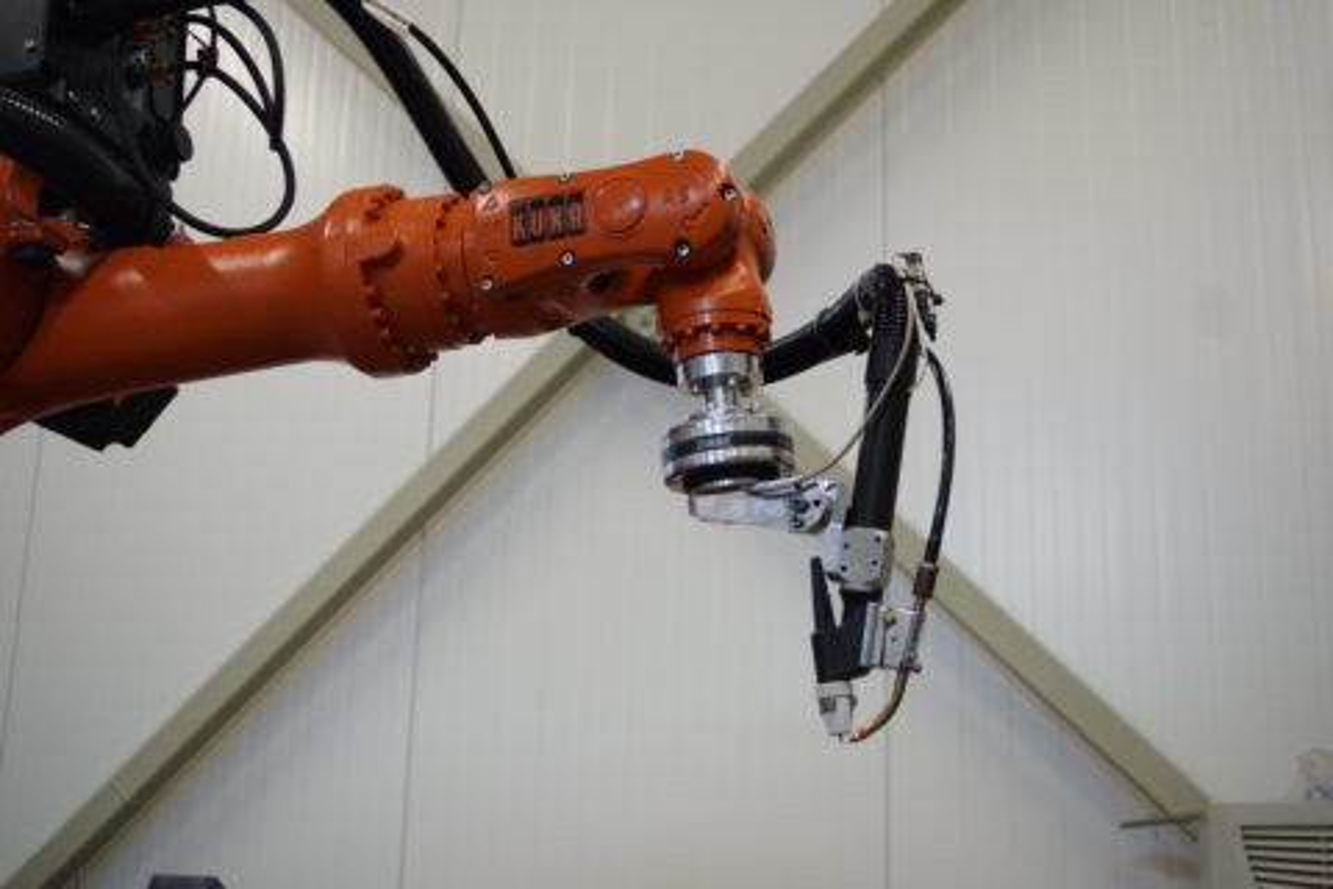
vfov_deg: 29.9
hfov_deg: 43.6
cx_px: 666
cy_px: 444
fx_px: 1666
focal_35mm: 45
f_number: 4
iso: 1000
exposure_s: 1/160
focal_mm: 30
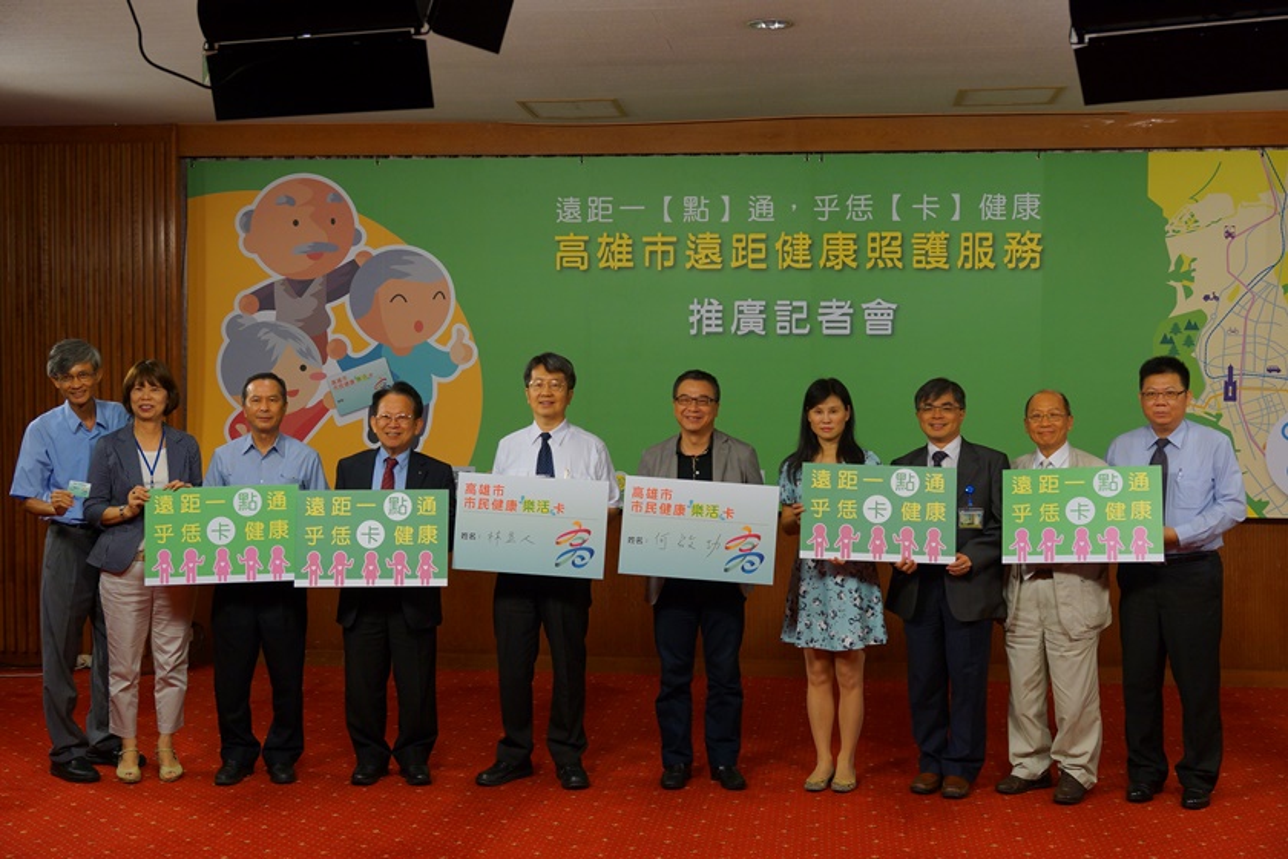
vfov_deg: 29.9
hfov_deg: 43.6
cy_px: 430
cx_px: 644
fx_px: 1610
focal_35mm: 45
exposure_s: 1/125
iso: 400
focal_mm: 30
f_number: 4
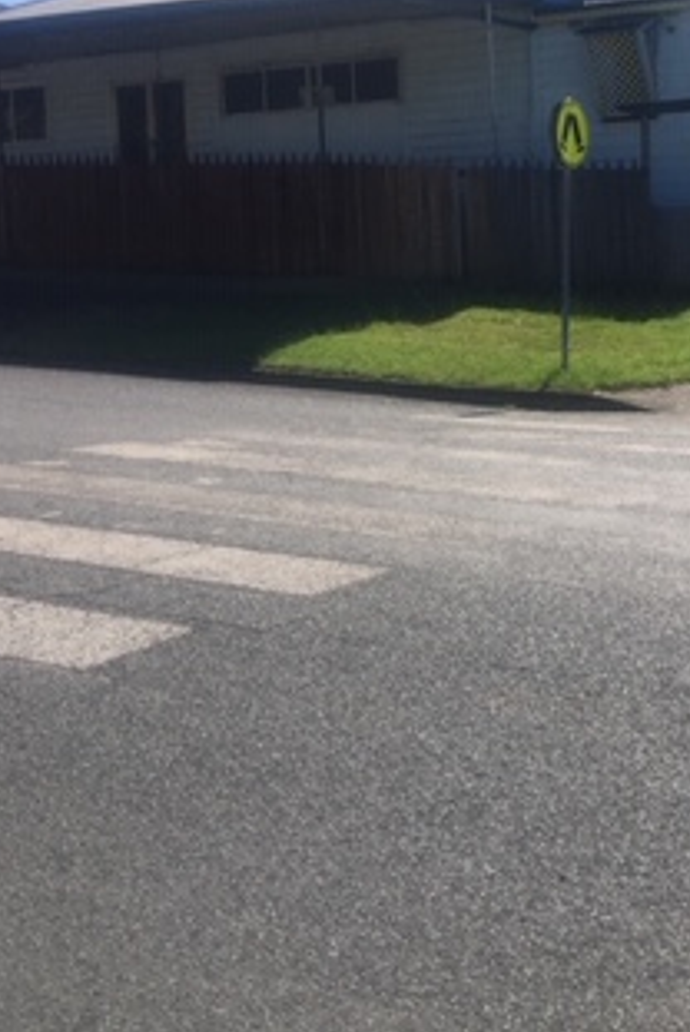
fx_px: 1778
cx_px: 478
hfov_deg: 21.8
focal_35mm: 62
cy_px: 355
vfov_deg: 32.1
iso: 25
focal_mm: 4.15
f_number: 2.2
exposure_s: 1/1923
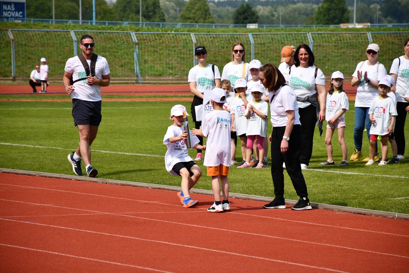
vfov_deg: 6.5
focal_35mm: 210
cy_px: 136
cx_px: 204
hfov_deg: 9.8
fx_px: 2386
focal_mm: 140
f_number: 5.6
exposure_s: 1/1000
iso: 200
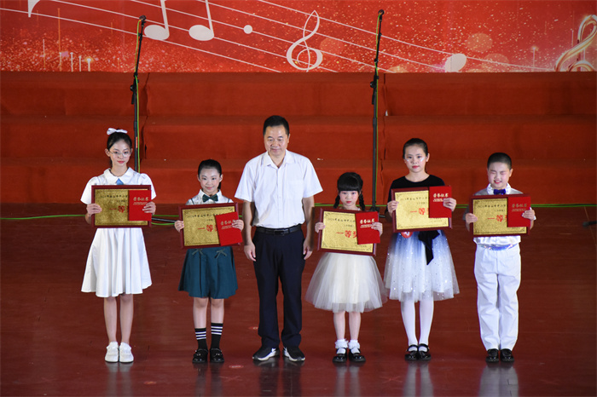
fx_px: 3978
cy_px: 198
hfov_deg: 8.6
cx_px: 298
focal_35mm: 240
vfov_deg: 5.7
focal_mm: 160
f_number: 8
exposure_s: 1/200
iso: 2500
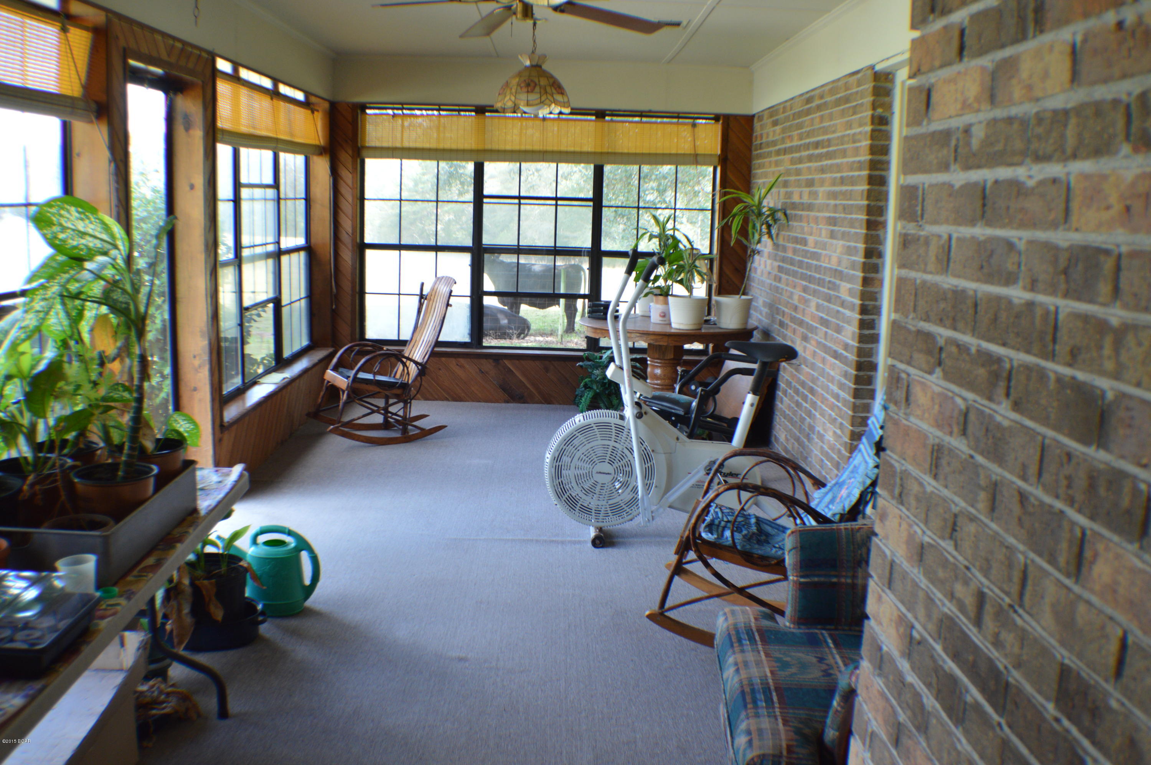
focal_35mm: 39
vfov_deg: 34.1
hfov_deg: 49.6
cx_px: 576
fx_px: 1246
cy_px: 382
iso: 400
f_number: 4.2
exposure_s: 1/60
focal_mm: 26
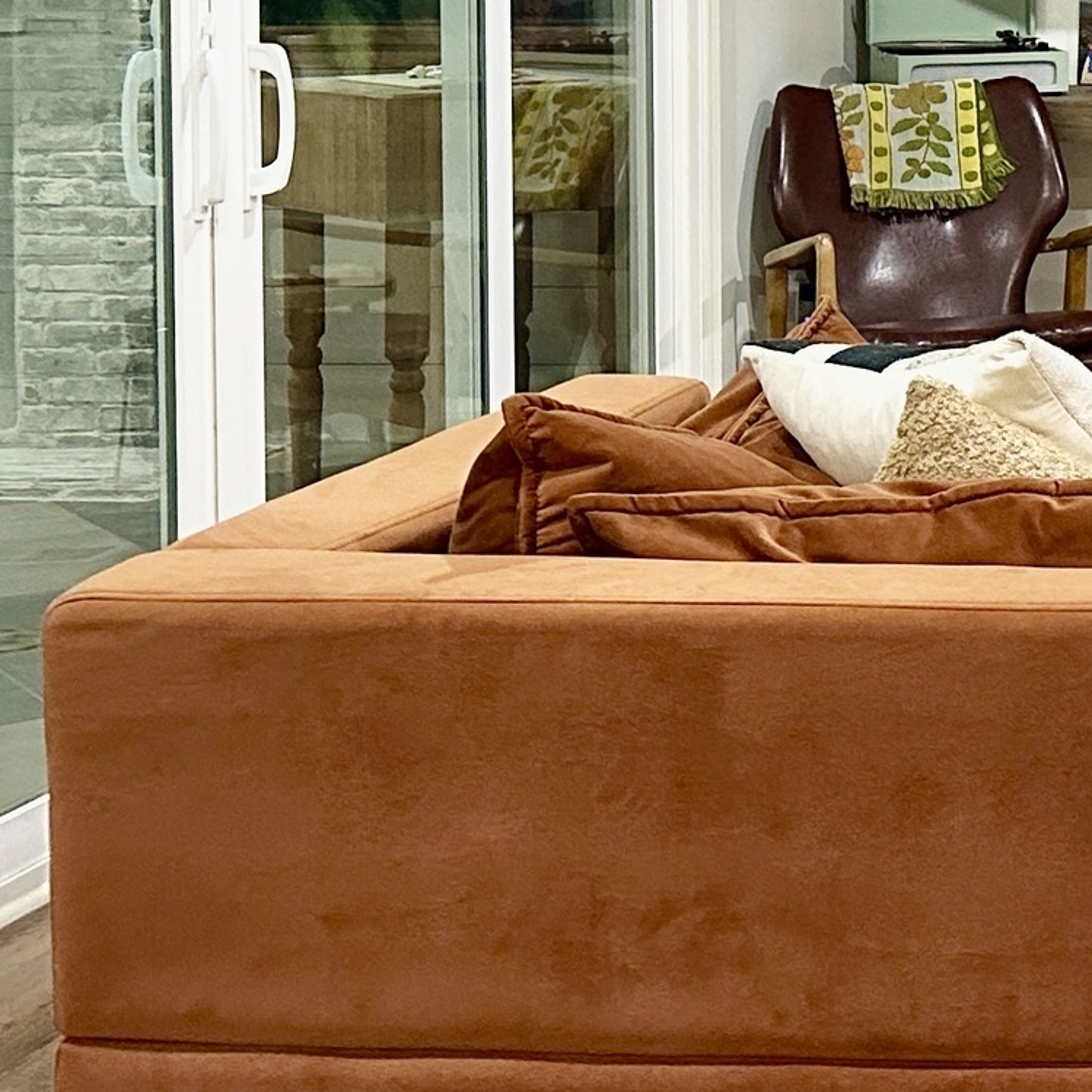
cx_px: 1869
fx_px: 3105
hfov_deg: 17.0
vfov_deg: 19.3
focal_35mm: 87
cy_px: -57
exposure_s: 1/60
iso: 500
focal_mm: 6.86
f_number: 1.78
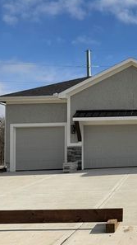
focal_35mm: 44
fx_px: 284
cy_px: 122
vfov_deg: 46.4
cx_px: 189
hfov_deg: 23.3
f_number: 1.78
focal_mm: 6.76
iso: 80
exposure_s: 1/7353
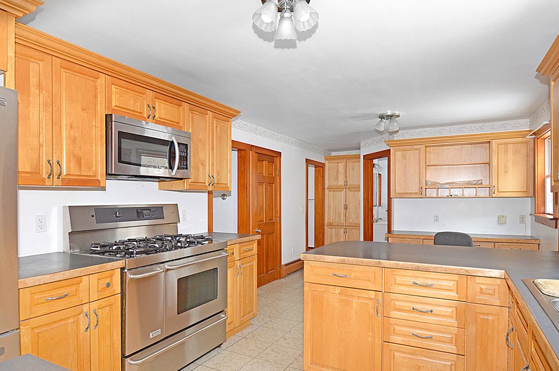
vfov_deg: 59.3
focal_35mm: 21
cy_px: 170
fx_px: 326
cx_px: 277
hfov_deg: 81.3
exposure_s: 1/60
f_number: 4.8
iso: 720
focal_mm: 12
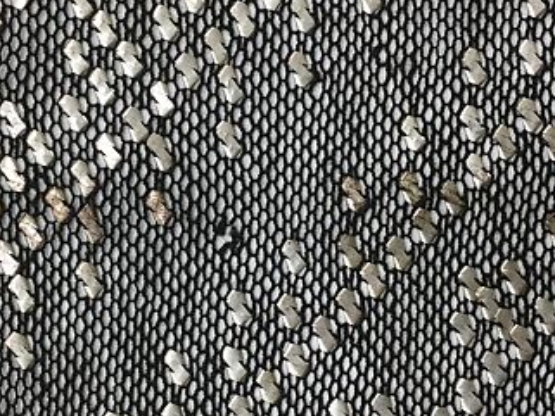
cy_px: 240
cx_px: 209
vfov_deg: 25.2
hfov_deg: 33.1
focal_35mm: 58
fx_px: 930
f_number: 2.4
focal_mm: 3.3
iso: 25
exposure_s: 1/30
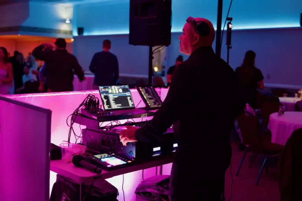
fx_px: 377
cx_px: 151
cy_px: 100
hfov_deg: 43.6
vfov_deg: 29.9
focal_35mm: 45
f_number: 3.2
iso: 4000
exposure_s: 1/50
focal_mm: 45
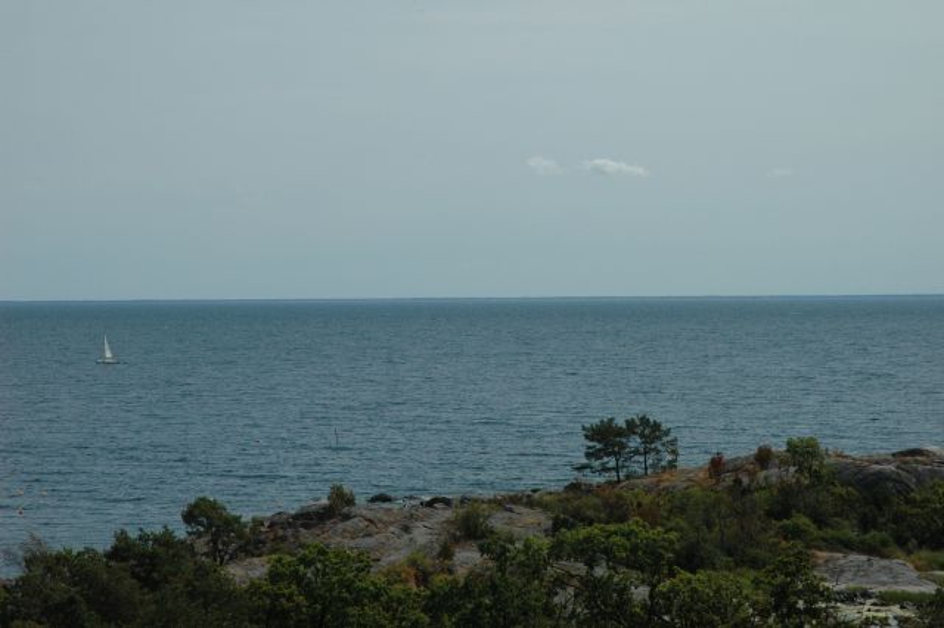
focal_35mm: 105
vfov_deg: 13.0
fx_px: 2752
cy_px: 314
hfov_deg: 19.5
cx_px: 472
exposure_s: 1/800
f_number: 14
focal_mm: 70
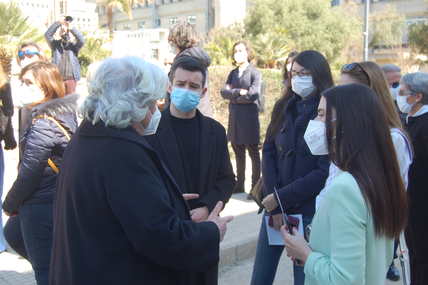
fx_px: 499
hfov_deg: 46.4
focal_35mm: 42
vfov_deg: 31.8
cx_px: 214
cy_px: 142
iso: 200
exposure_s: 1/125
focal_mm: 28
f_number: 5.6
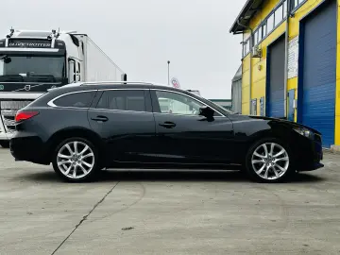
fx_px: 471
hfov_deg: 39.7
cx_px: 170
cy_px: 128
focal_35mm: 48
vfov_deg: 30.3
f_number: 1.78
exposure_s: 1/756
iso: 64
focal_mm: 6.86
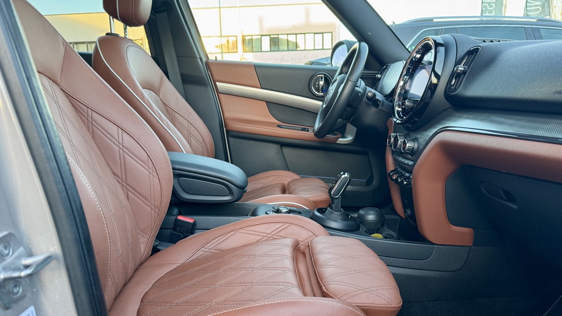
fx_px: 402
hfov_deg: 69.9
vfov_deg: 42.8
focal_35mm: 27
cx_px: 287
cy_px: 171
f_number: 1.78
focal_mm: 6.76
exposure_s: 1/67
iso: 160
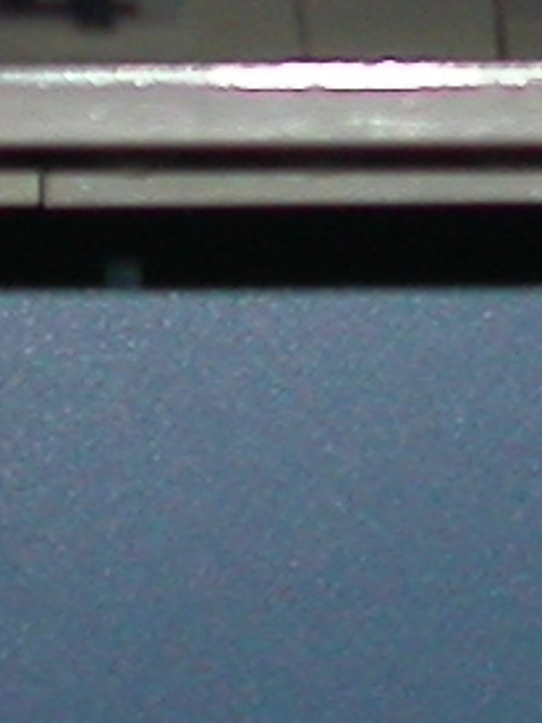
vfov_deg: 6.2
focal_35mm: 313
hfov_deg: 4.7
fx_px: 6534
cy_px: -524
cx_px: 1060
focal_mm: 7.85
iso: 100
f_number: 2.6
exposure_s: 1/60
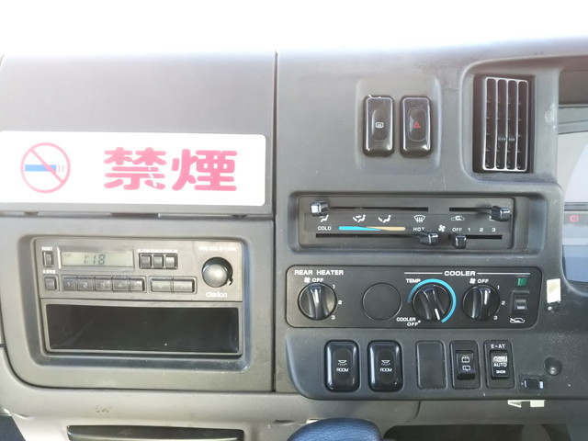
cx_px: 294
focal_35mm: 30
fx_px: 510
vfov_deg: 46.8
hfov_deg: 60.0
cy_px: 220
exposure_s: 1/30
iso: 64
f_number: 2.2
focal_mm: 4
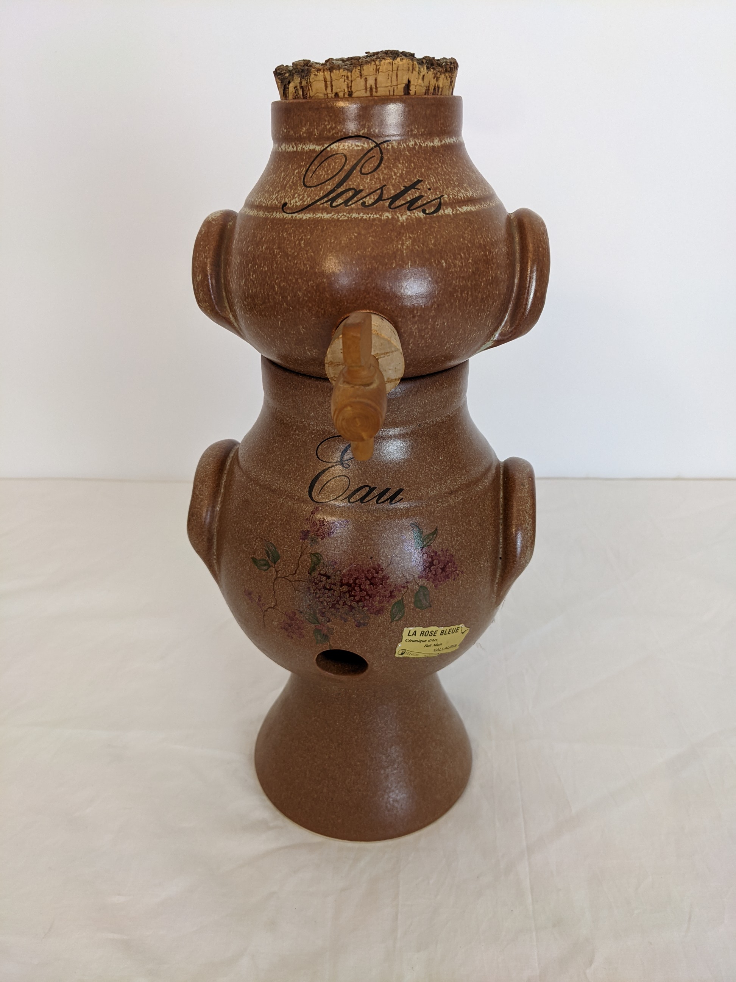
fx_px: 765
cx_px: 368
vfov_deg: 65.3
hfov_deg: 51.4
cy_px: 491
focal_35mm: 27
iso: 101
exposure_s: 1/49.9
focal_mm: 4.38
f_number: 1.73
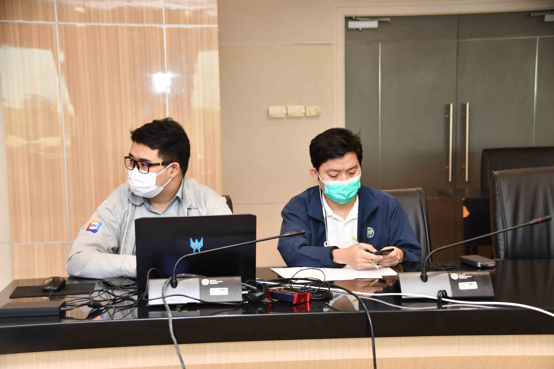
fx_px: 1016
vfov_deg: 20.6
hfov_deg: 30.5
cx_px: 277
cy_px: 184
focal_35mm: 66
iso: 500
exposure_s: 1/60
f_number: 4.5
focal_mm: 44
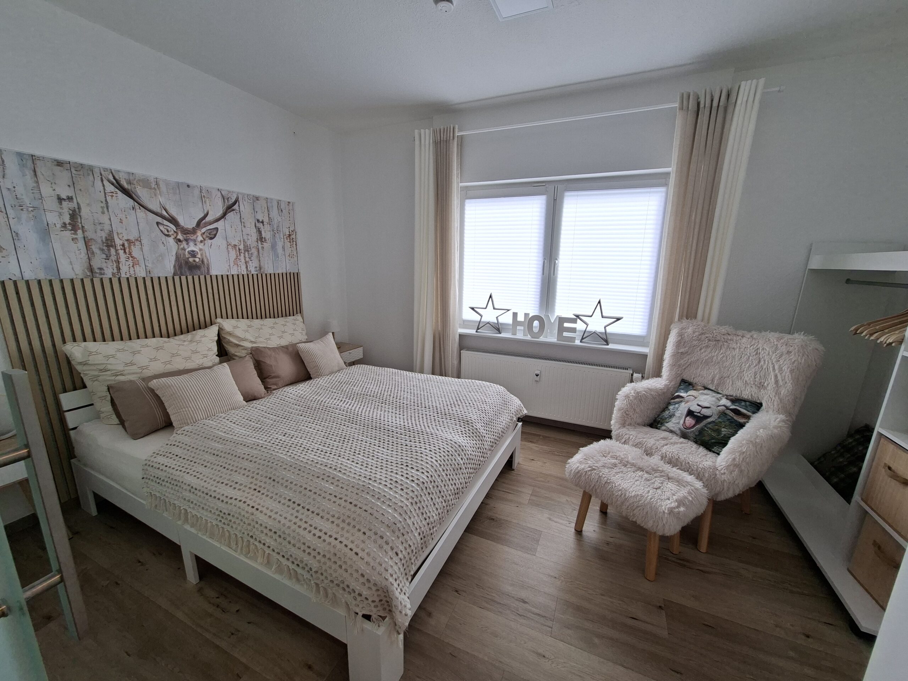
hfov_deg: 106.2
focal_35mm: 13
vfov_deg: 89.9
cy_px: 340
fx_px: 341
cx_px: 454
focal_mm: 1.74
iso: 40
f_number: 2.2
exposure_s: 1/50
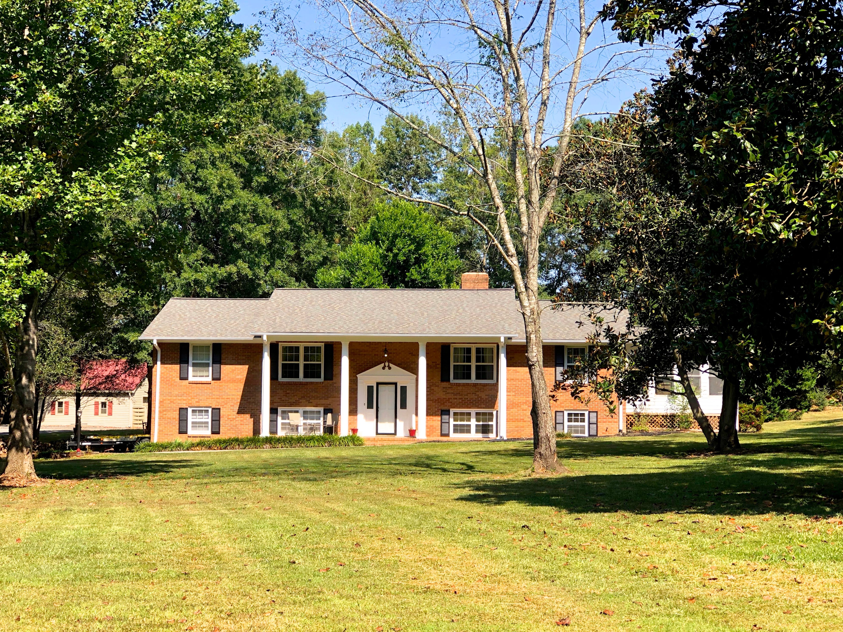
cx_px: 422
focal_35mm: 57
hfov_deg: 33.8
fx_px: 1388
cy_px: 316
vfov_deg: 25.7
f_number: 2.8
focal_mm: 6.6
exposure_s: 1/375
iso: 20
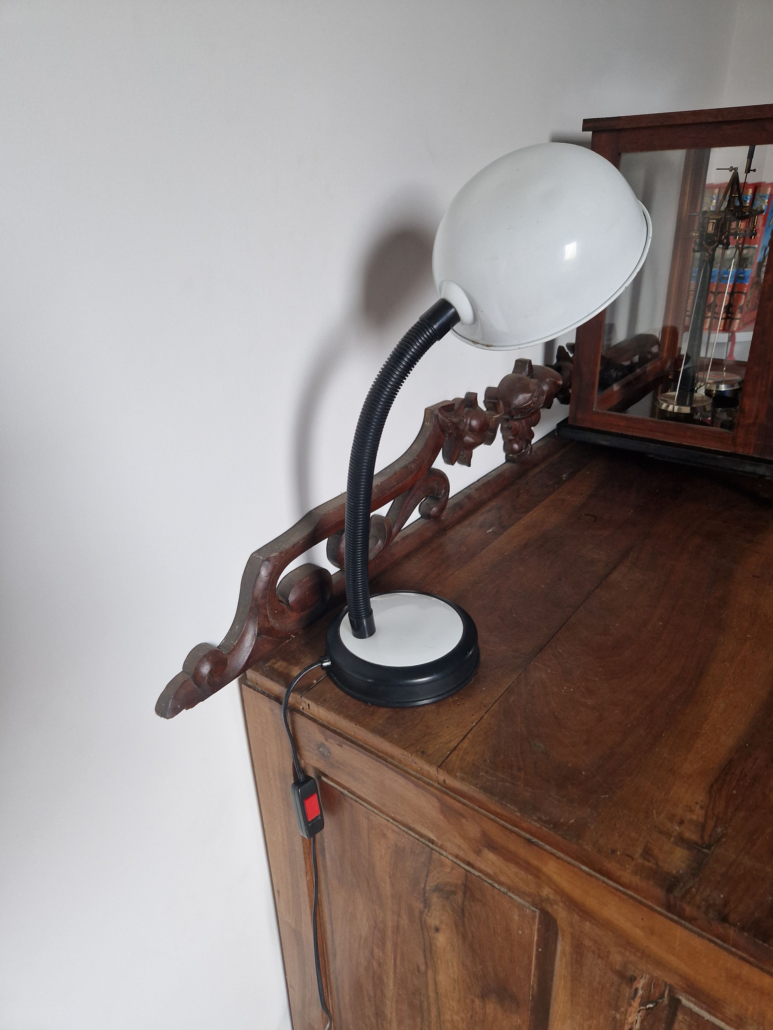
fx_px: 685
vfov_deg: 73.9
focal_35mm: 23
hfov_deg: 58.9
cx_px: 386
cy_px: 515
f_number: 1.8
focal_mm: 5.4
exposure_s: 1/100
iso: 50
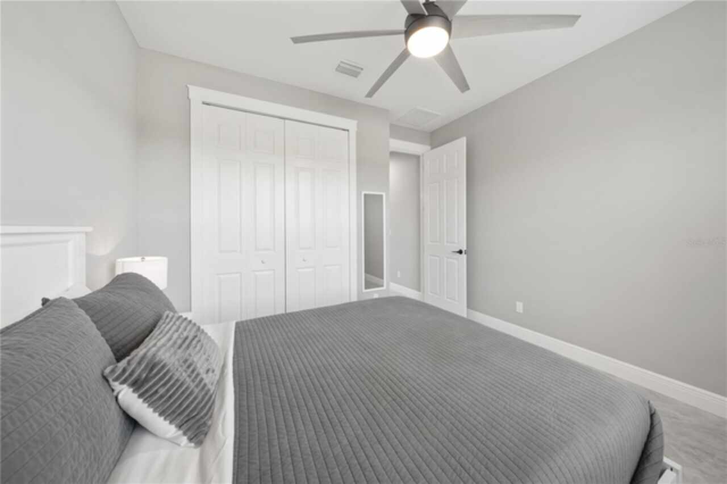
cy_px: 242
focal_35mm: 12
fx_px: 242
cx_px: 364
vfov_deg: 89.9
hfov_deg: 112.6
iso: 50
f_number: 7.1
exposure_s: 1/2
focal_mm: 12
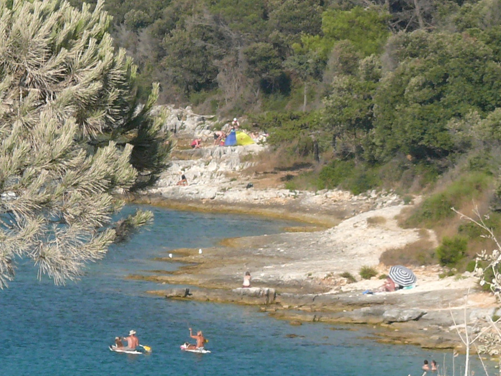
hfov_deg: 3.6
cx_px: 126
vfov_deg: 2.7
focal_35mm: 546
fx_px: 7902
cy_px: 153
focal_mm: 36.9
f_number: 5.6
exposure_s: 1/200
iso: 100
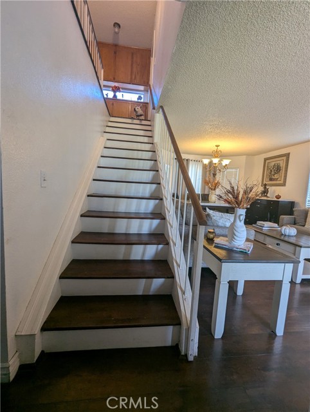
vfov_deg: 106.1
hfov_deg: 90.1
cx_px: 155
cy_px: 206
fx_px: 155
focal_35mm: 13
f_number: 2.2
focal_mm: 1.95
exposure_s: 1/40
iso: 134
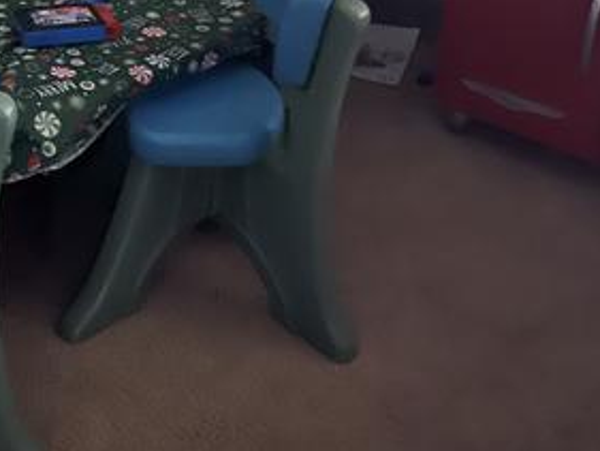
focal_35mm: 74
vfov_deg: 18.9
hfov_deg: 23.7
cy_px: -81
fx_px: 1283
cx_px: -143
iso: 1600
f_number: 1.5
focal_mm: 5.7
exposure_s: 1/5
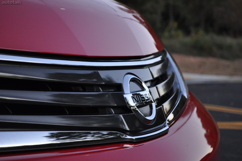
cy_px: 80
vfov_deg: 16.5
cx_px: 121
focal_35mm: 82
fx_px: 554
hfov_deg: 24.6
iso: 1400
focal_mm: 55
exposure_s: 1/30
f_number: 5.6
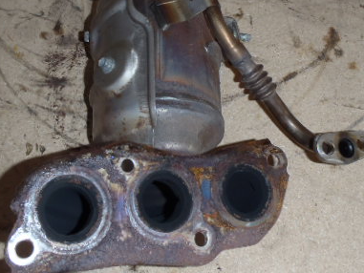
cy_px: 82
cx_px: 173
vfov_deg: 30.6
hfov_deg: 40.4
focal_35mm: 47
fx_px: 494
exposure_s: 1/30
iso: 100
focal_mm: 5
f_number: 3.9
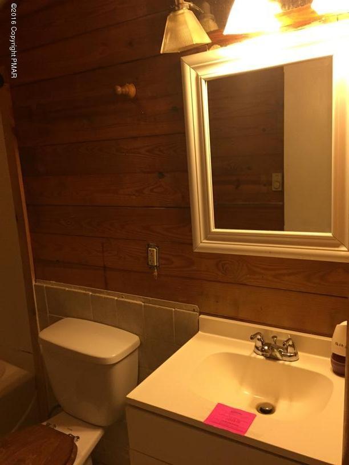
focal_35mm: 29
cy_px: 232
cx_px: 174
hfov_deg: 48.2
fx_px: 390
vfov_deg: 61.7
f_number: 2.2
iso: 160
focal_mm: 4.15
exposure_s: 1/30
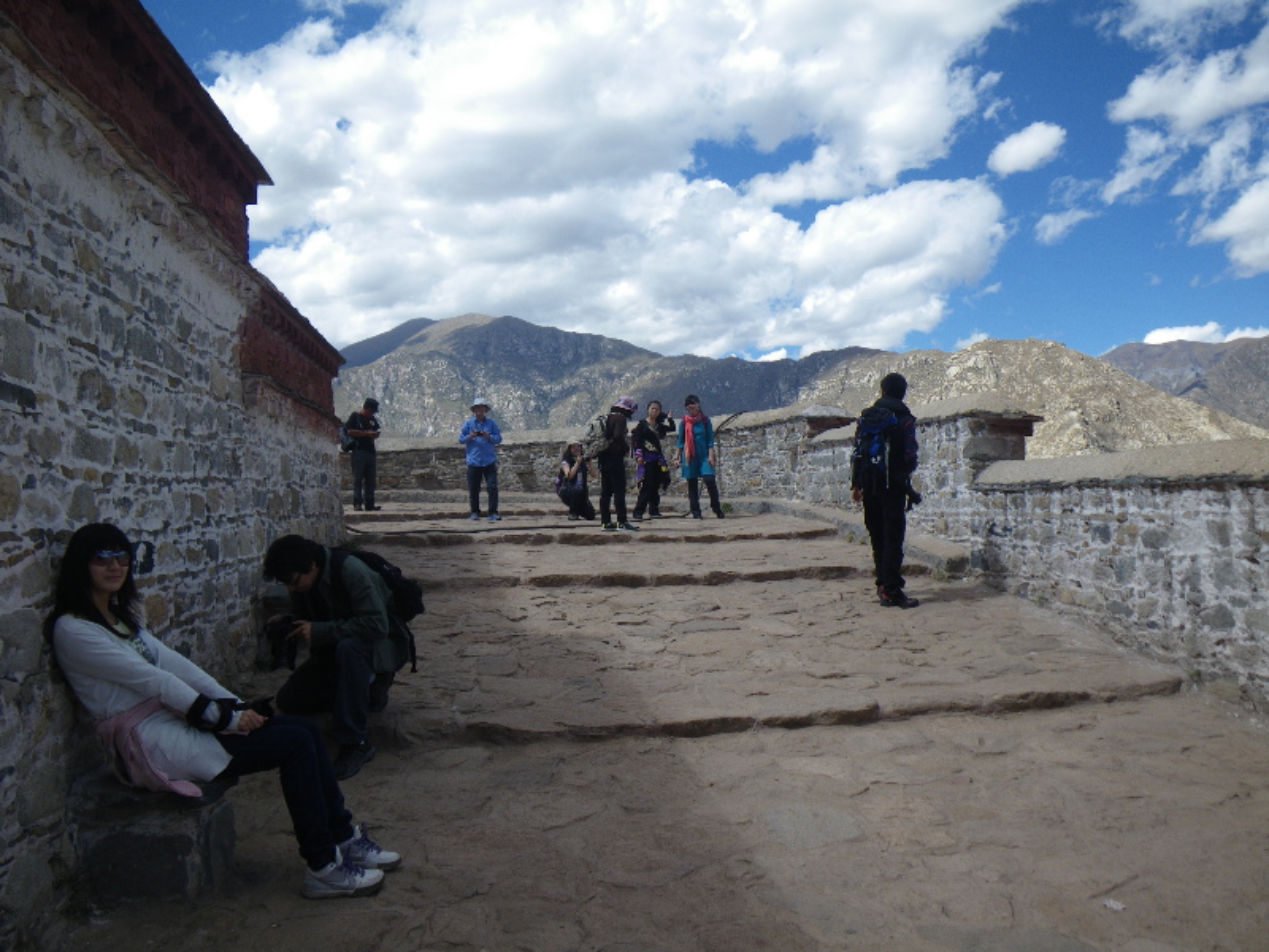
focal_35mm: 28
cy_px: 476
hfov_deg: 63.4
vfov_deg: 49.7
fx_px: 1026
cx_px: 634
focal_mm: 5
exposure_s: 1/400
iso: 50
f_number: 4.2
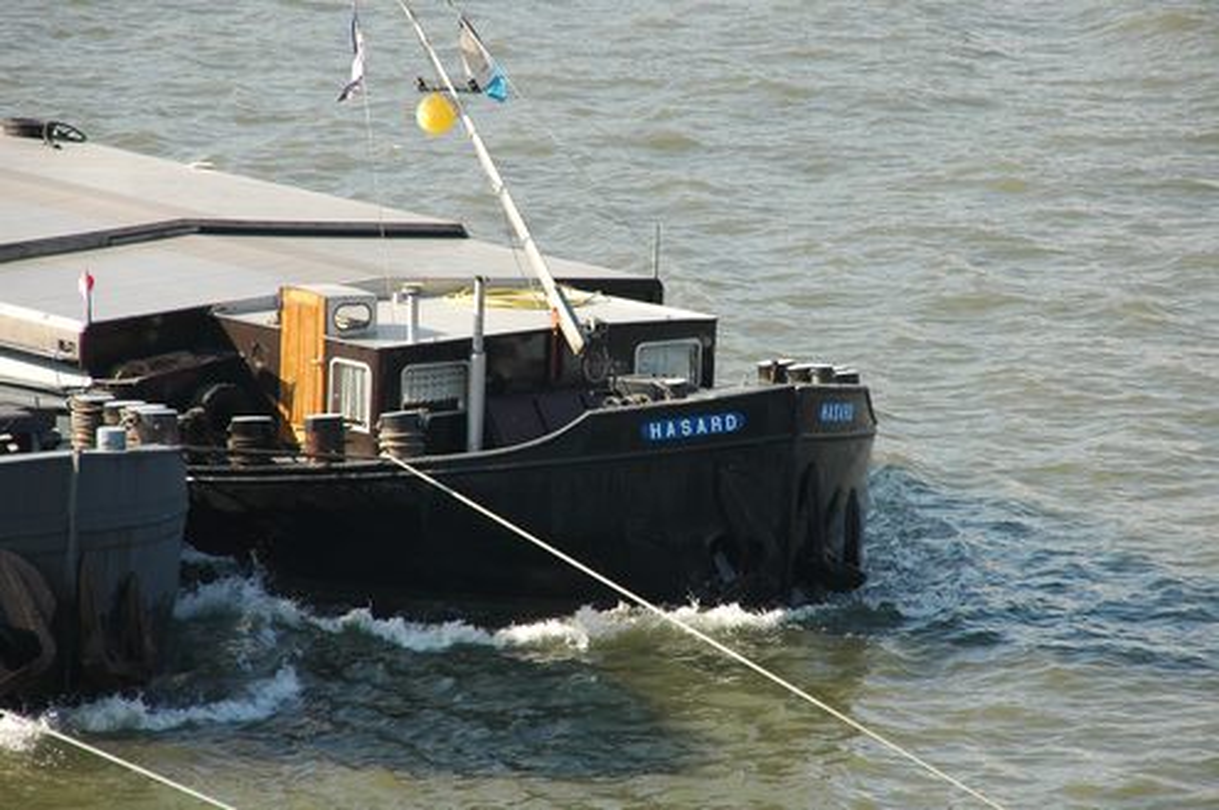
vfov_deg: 5.9
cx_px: 610
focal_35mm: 232
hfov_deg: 8.9
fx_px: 7865
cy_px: 405
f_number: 9
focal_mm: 155
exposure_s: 1/200
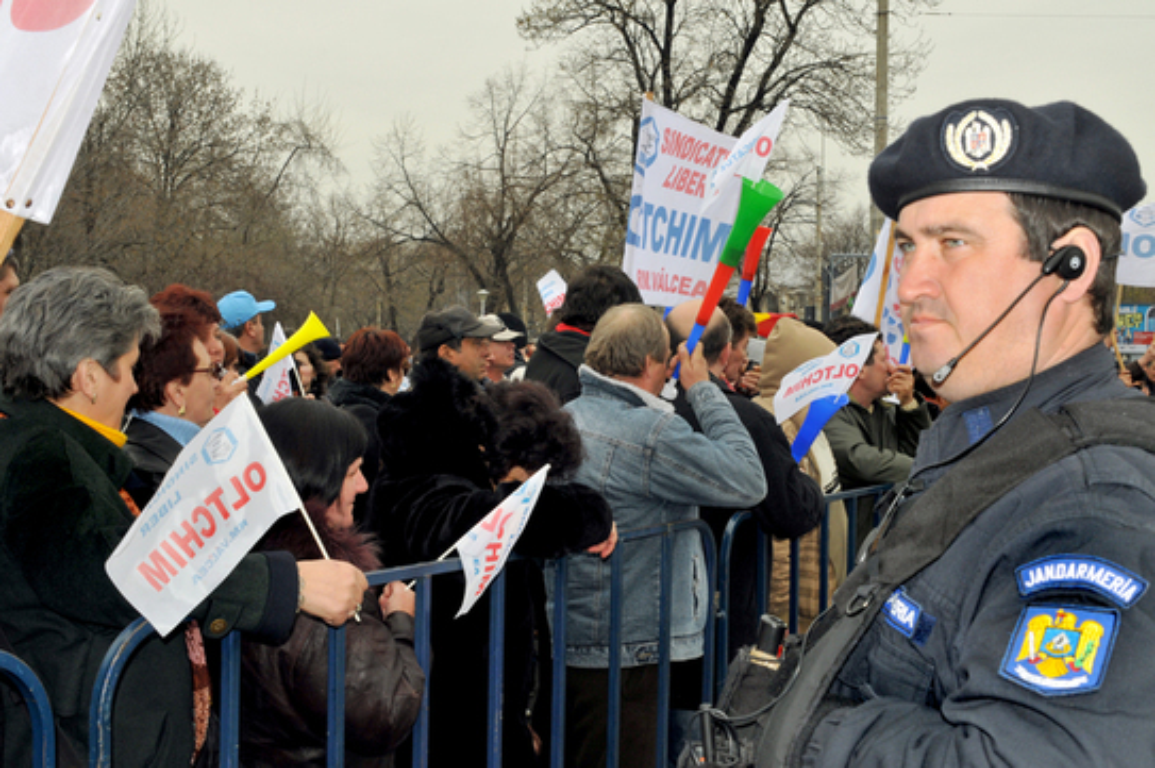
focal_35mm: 48
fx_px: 1539
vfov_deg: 28.0
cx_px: 578
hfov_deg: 41.1
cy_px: 384
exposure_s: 1/250
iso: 400
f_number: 14
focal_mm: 32
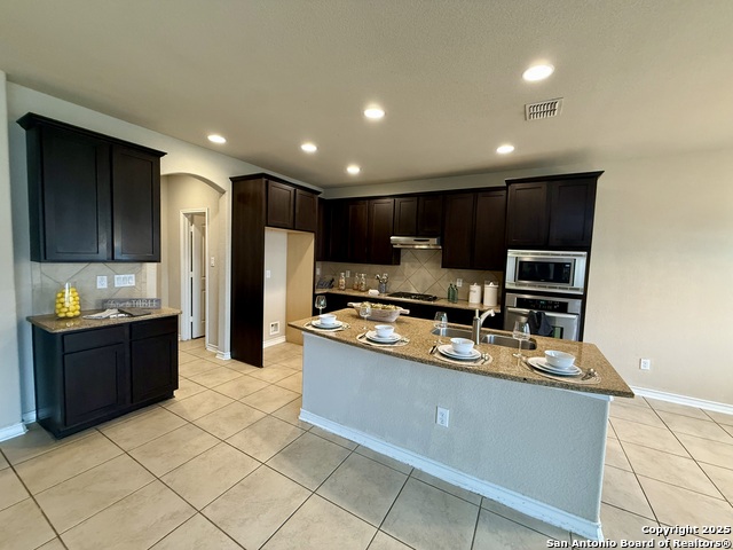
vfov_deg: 85.7
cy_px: 275
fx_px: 296
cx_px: 366
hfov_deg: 102.1
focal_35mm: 14
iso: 400
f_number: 2.2
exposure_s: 1/60
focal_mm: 2.22
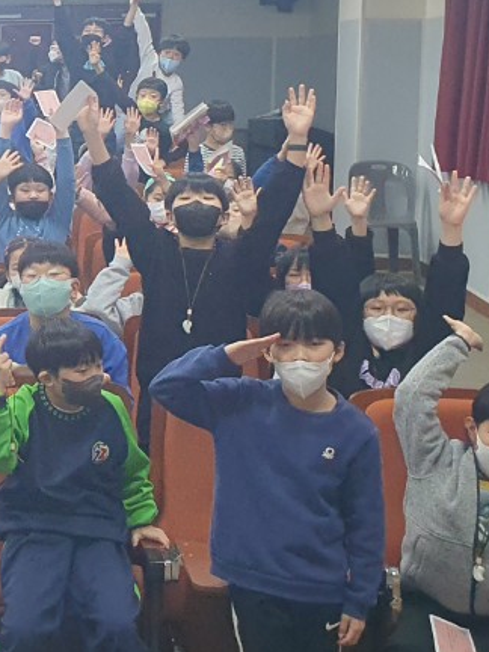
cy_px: 211
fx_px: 1450
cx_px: -213
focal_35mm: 77
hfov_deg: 17.5
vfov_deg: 25.2
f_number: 2.4
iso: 160
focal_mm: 4.32
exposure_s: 1/120
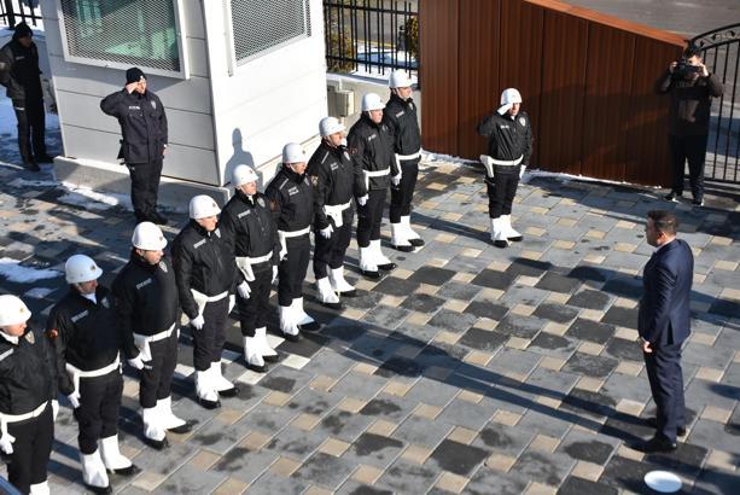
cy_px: 248
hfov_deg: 35.0
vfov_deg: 23.8
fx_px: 1173
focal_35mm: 57
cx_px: 370
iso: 160
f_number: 8
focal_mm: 38
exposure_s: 1/500
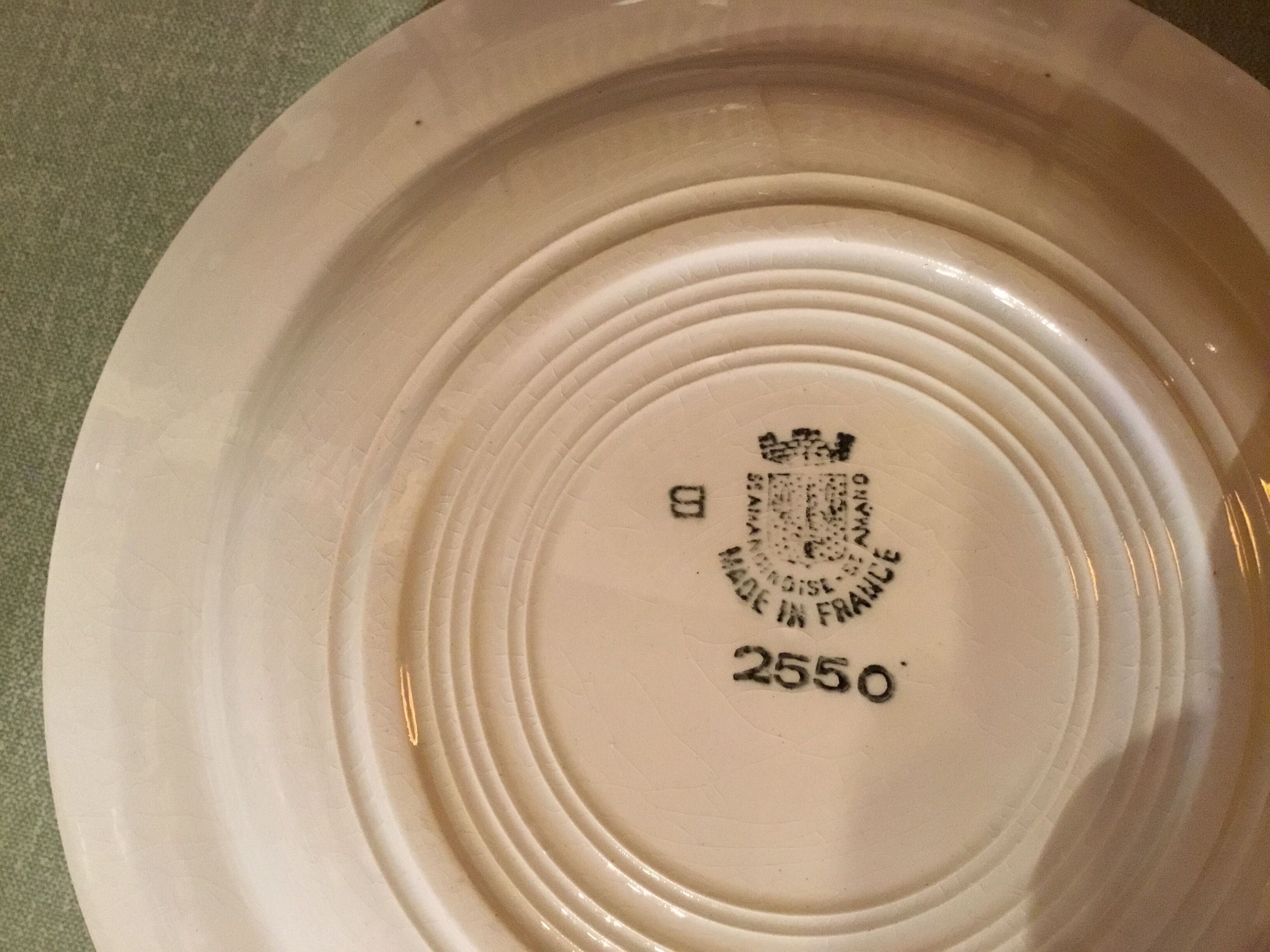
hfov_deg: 58.4
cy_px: 476
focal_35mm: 31
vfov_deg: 45.4
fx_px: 1137
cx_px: 635
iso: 200
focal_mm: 3.3
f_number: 2.4
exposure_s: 1/17
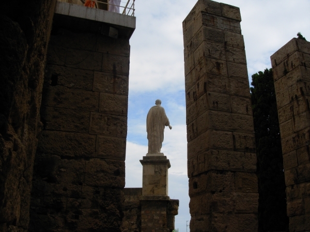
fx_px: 340
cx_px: 155
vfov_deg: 37.7
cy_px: 116
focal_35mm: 38
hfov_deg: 49.0
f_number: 2.9
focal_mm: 6.3
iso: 50
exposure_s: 1/995
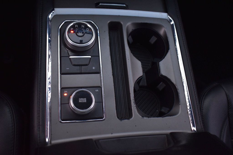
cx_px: 116
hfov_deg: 53.1
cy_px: 78
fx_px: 233
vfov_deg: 36.8
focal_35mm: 36
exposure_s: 1/8
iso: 1600
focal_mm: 24
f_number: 3.8
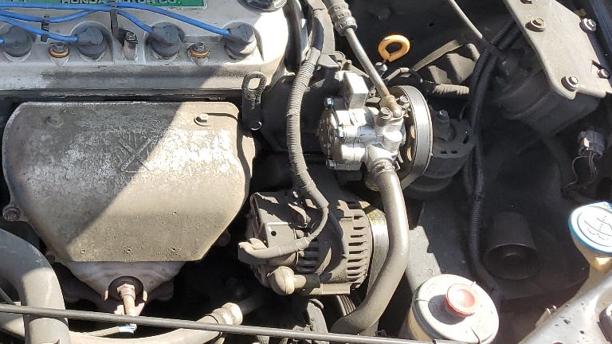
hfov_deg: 33.0
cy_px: 45
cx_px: 26
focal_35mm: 59
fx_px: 957
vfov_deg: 20.0
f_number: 1.5
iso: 50
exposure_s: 1/526
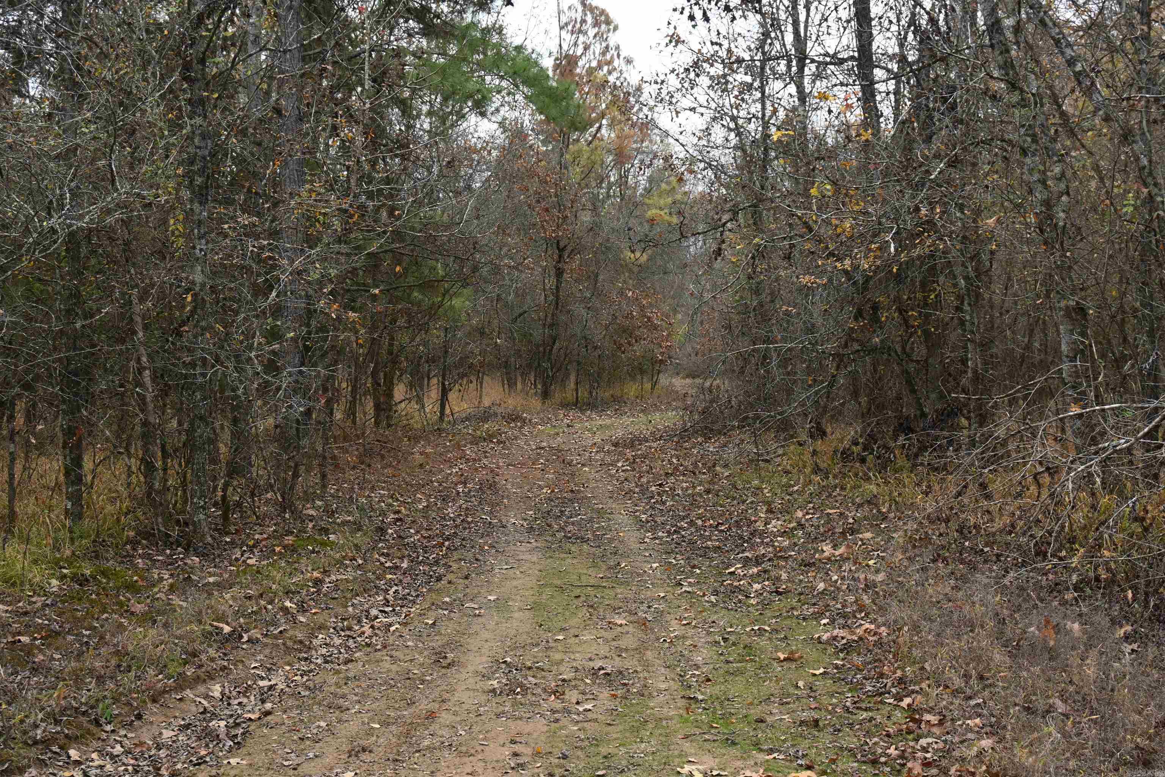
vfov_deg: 29.9
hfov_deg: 43.6
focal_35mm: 45
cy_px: 388
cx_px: 582
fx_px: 1456
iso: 180
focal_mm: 30
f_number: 5.6
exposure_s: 1/125
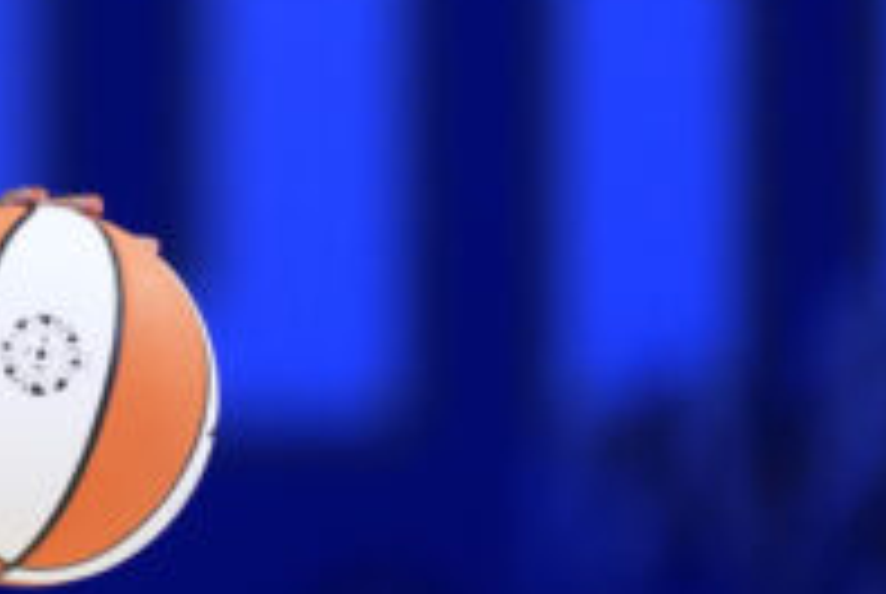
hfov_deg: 1.6
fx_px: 31968
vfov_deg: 1.1
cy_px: 101
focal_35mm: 1297
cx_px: -328
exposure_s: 1/2000
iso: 3200
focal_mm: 400
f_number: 2.8
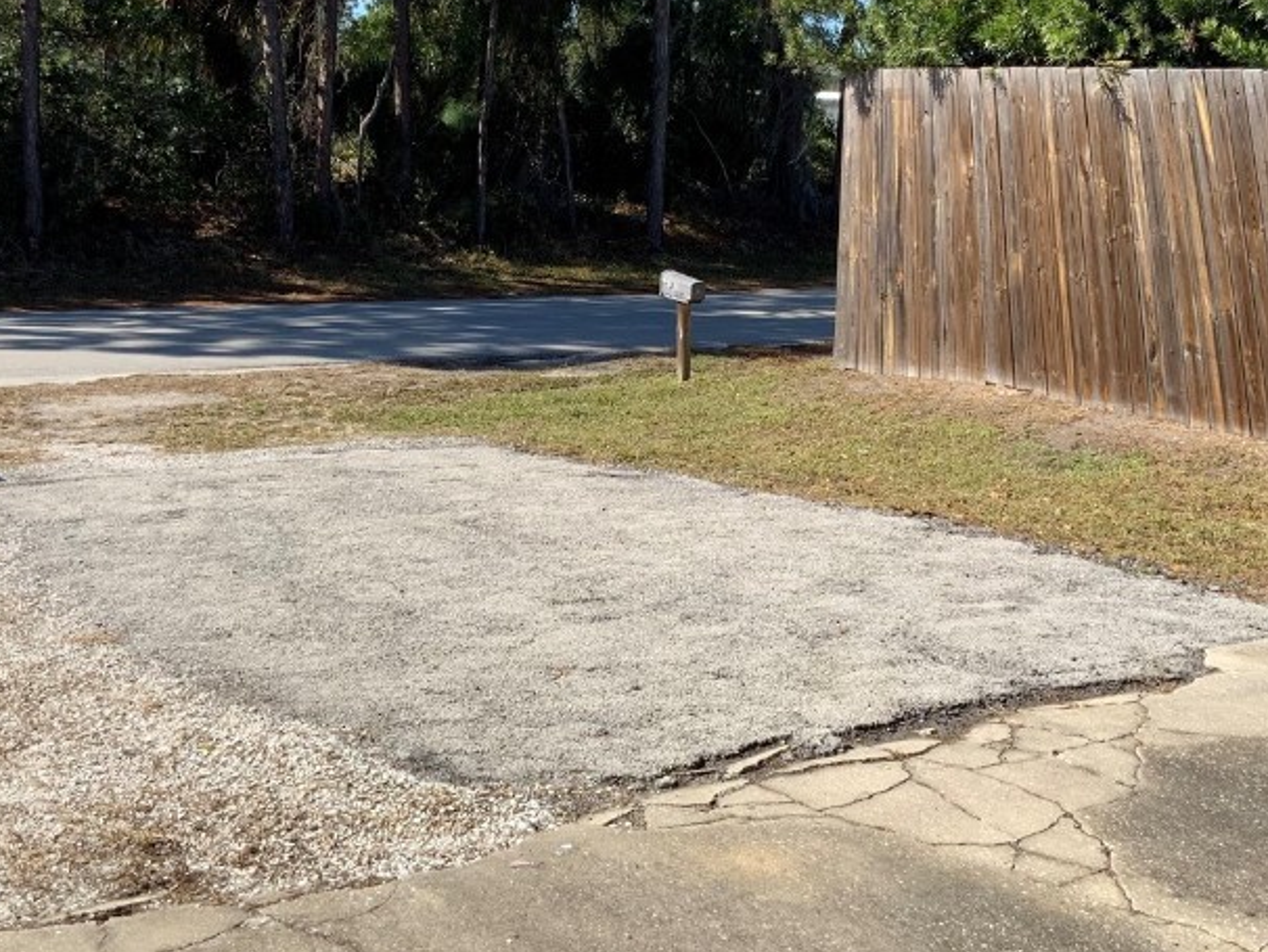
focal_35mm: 49
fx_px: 1796
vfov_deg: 29.4
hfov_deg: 38.9
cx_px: 644
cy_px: 301
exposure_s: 1/1577
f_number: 1.8
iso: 16
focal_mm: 3
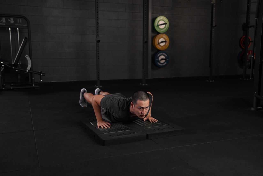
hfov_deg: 51.9
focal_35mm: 37
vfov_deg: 35.9
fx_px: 270
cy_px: 88
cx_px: 132
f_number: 2.8
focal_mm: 37
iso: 640
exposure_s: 1/125
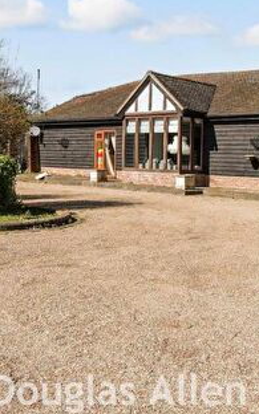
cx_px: 251
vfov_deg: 41.7
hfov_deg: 25.7
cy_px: 178
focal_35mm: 48
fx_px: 542
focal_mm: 14
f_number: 8
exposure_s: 1/250
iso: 50
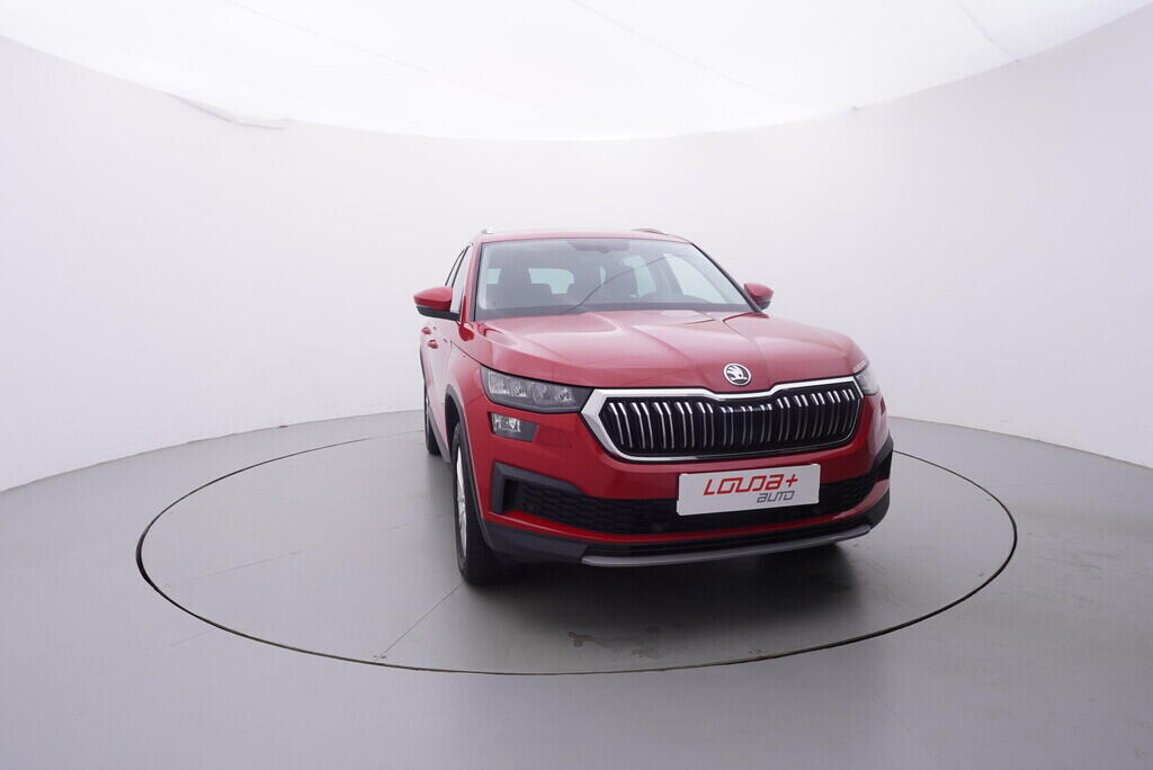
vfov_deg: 56.2
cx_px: 576
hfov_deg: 77.3
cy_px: 385
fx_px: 721
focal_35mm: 22
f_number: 5
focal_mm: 15
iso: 200
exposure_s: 1/80
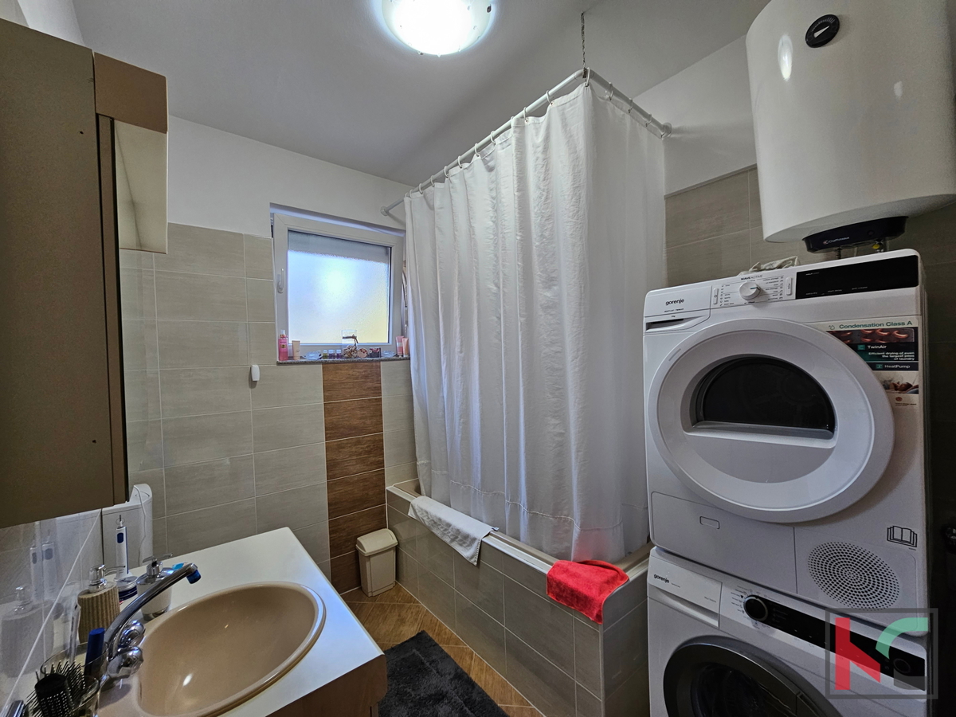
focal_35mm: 13
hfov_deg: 106.2
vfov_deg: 89.9
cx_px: 478
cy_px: 358
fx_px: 359
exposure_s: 1/50
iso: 125
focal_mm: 2.2
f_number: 2.2
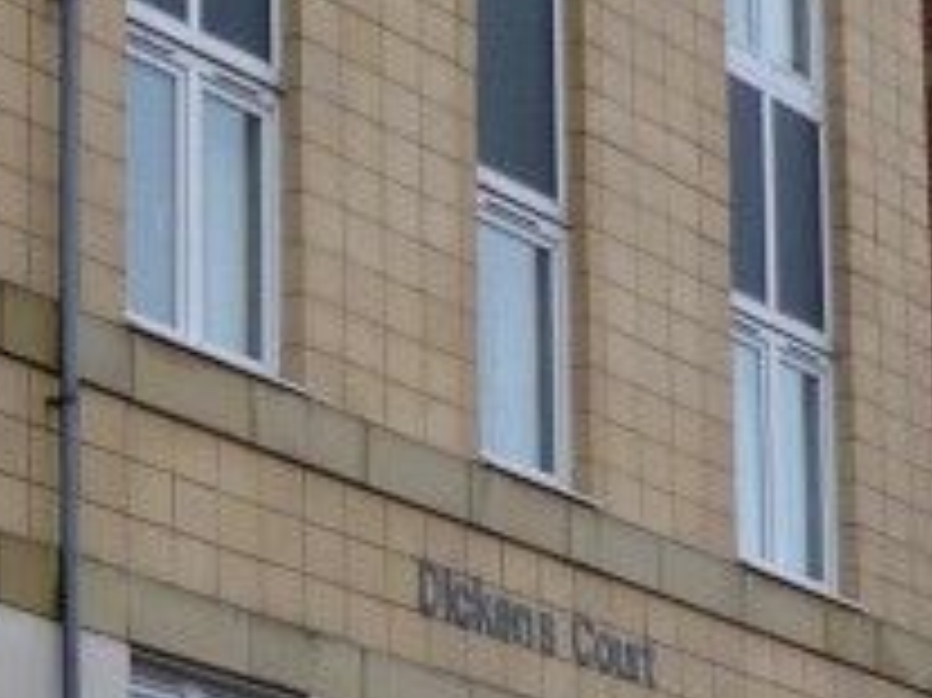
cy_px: 572
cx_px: -212
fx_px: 4682
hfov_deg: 11.1
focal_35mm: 174
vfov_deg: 8.5
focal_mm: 4.5
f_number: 2.8
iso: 80
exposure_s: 1/320
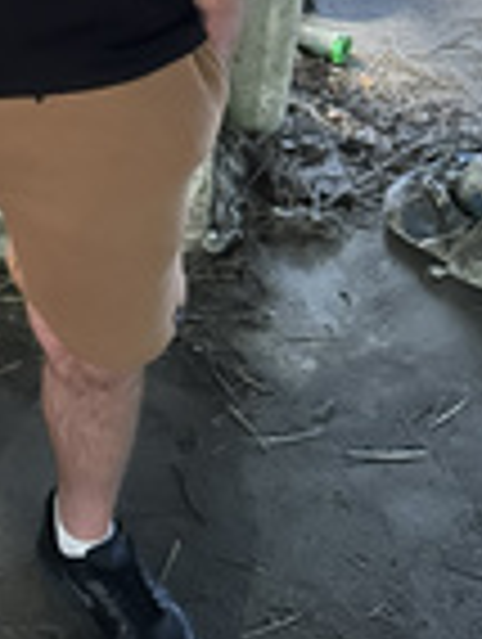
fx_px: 1092
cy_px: 0
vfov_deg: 30.4
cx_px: 11
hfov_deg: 23.9
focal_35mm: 59
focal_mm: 6.86
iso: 3200
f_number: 1.78
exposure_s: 1/15
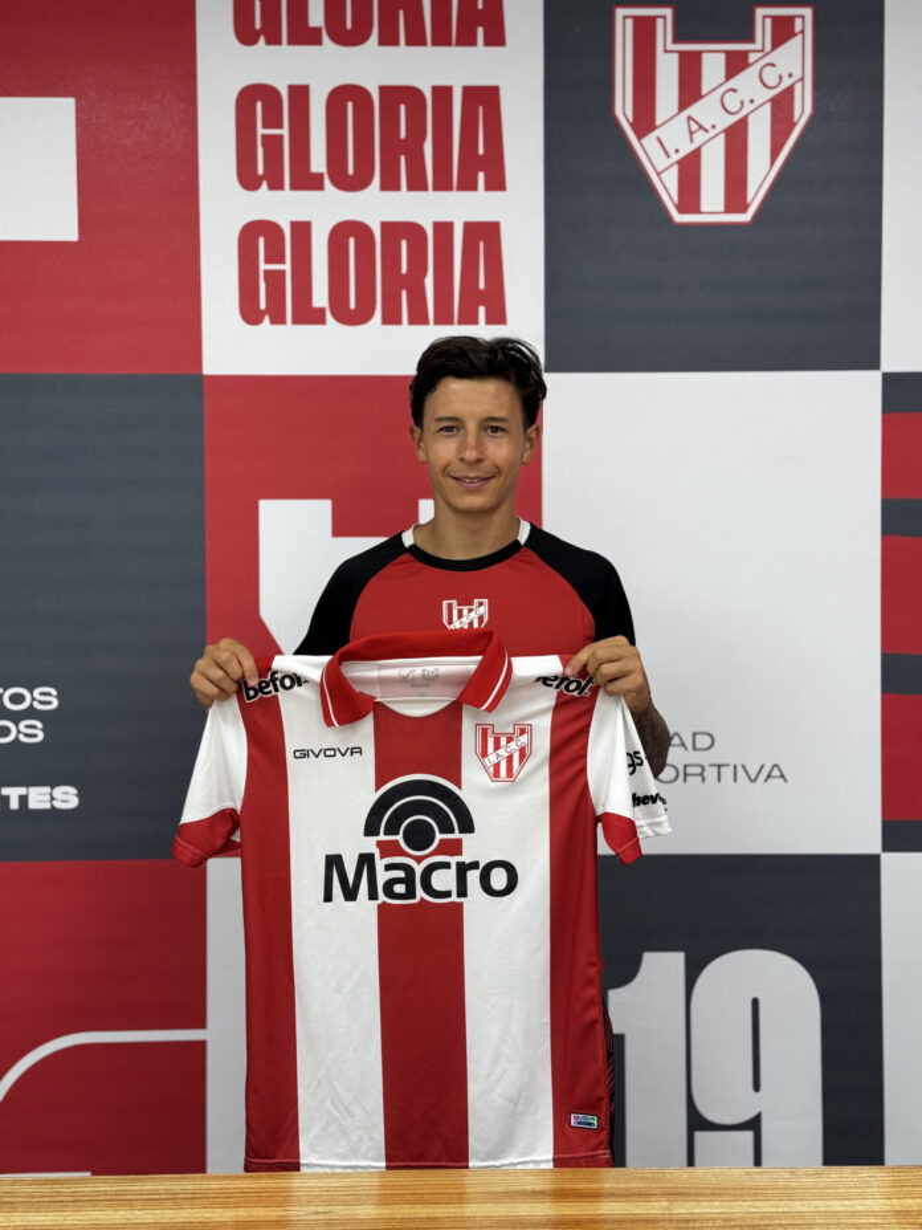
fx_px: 1705
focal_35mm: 48
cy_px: 615
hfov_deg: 30.3
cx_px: 461
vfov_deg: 39.7
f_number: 1.78
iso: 50
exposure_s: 1/100
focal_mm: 6.76
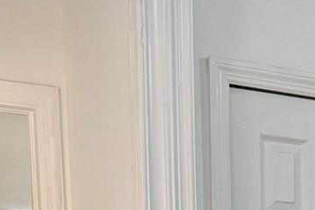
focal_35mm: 112
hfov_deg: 17.1
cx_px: 415
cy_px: 490
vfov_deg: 10.6
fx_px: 980
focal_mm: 6.76
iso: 250
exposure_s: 1/60
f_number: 1.78
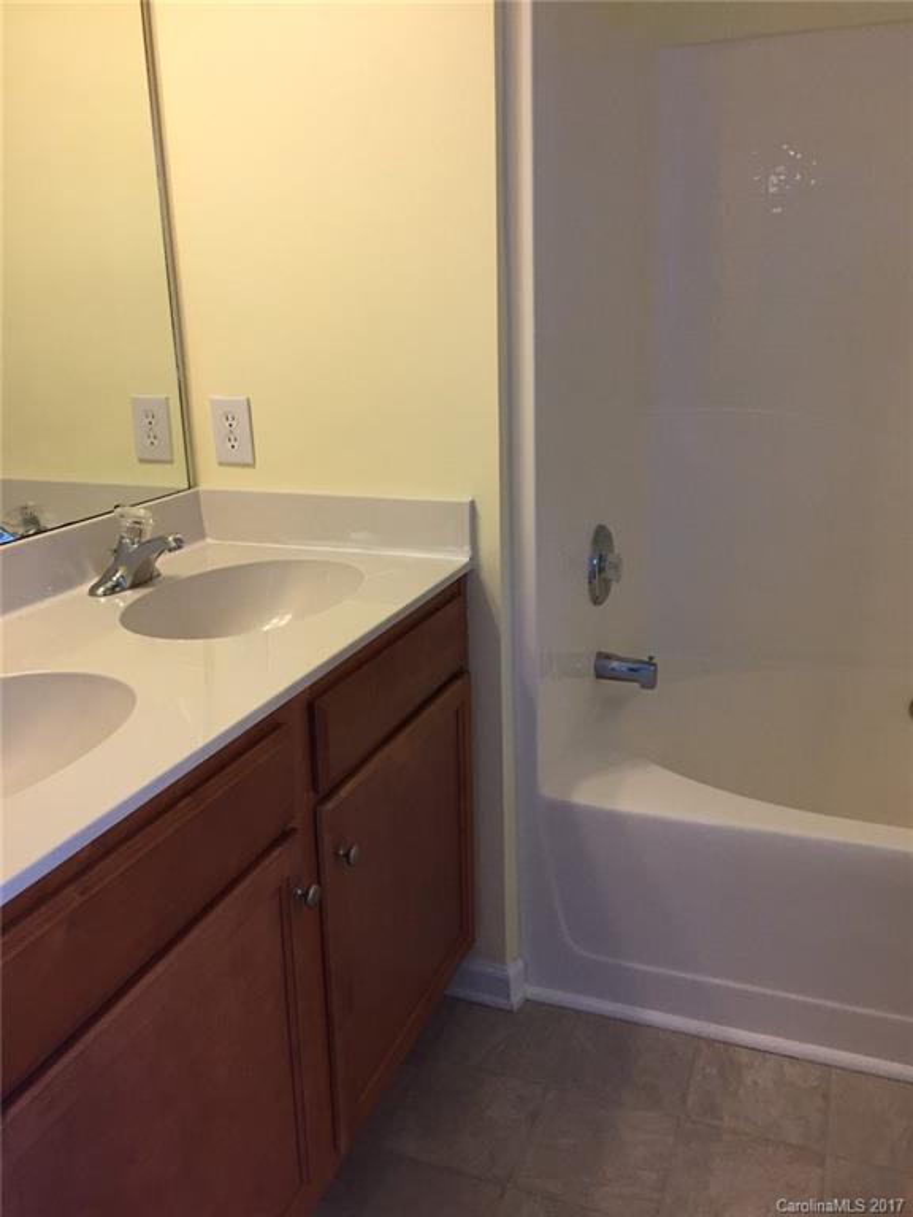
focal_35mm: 29
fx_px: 1020
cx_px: 456
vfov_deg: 61.7
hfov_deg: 48.2
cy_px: 608
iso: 50
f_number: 2.2
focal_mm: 4.15
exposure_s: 1/30
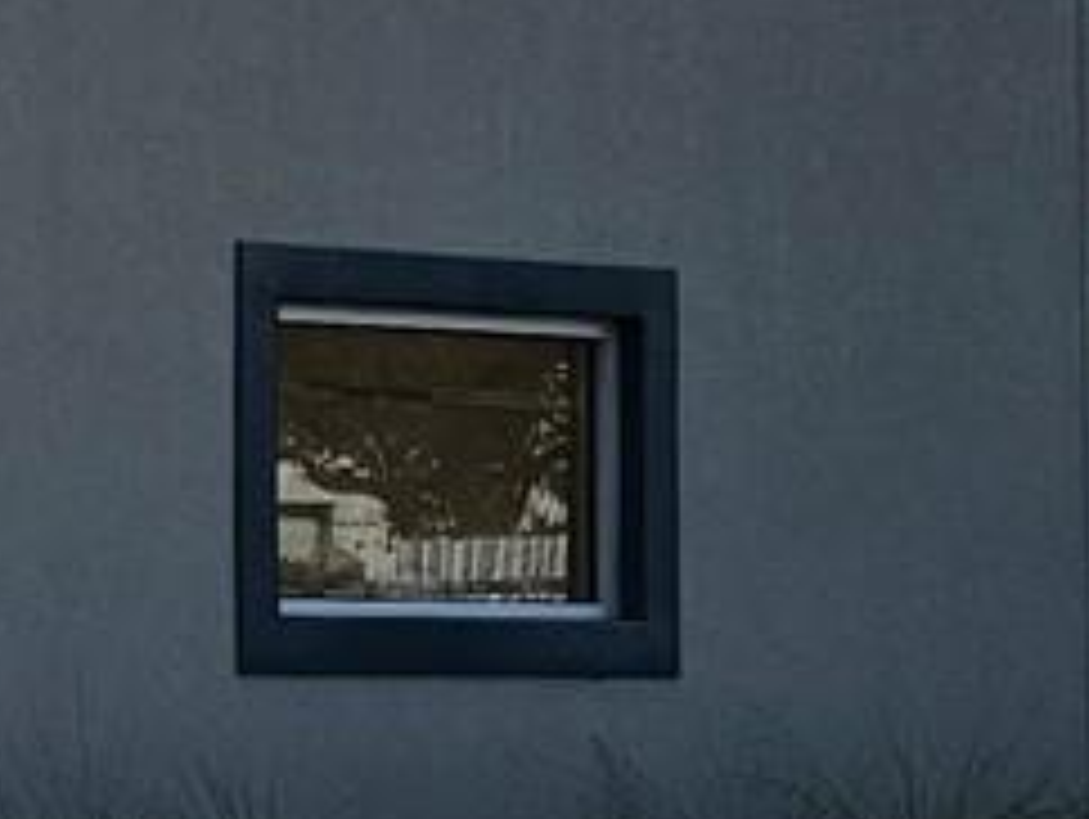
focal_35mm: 152
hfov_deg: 11.9
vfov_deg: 9.8
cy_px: 346
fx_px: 4787
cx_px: -936
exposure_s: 1/1538
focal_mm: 6.3
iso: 16
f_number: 1.7
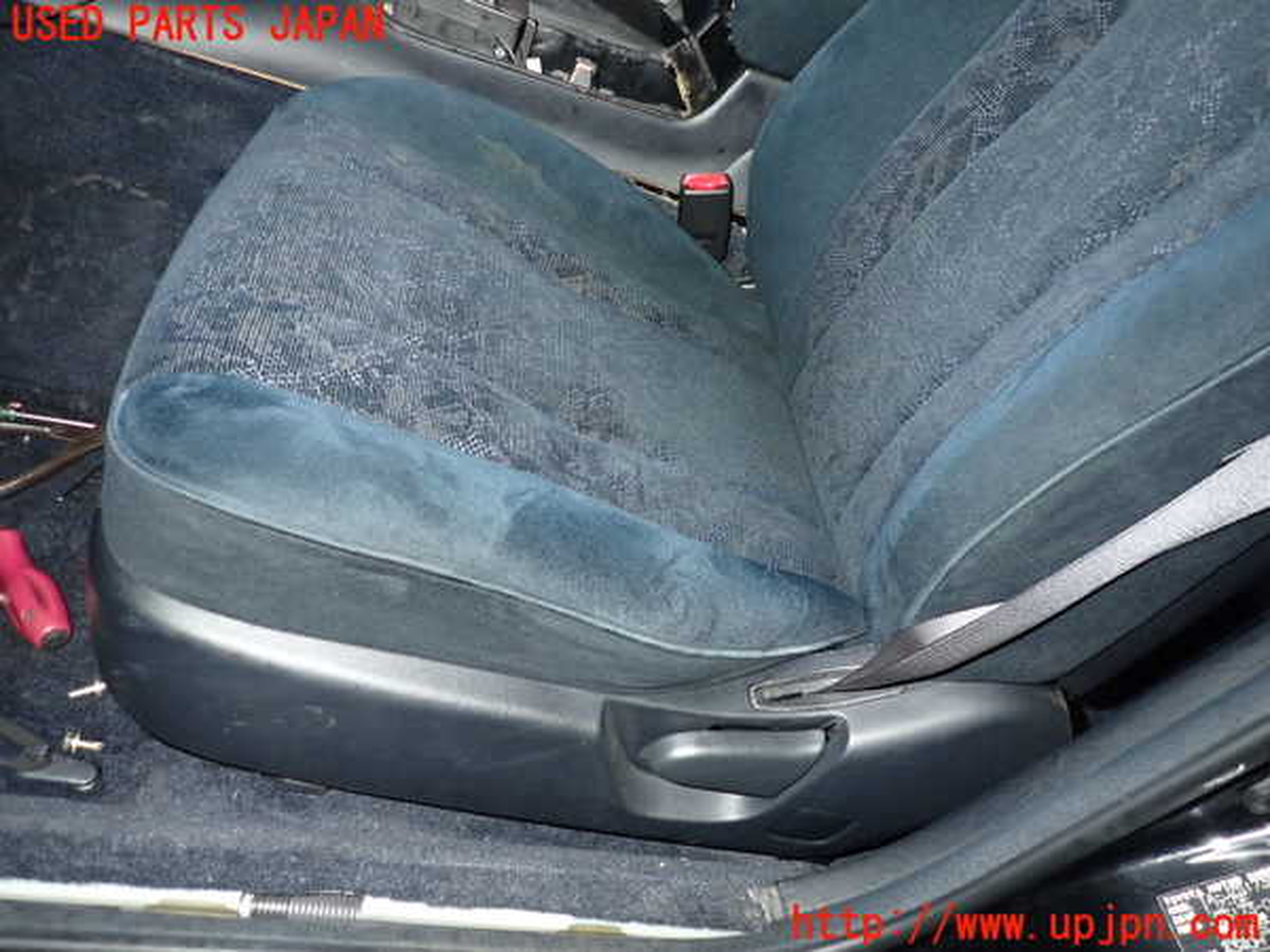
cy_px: 476
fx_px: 917
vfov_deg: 54.9
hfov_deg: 69.4
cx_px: 635
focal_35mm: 25
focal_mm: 4.5
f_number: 2
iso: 320
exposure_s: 1/30
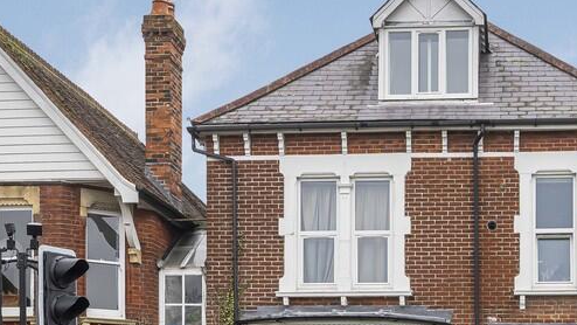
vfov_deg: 15.6
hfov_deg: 27.5
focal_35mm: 76
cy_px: 321
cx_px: 425
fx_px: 1163
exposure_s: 1/80
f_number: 8
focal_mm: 35
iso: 640
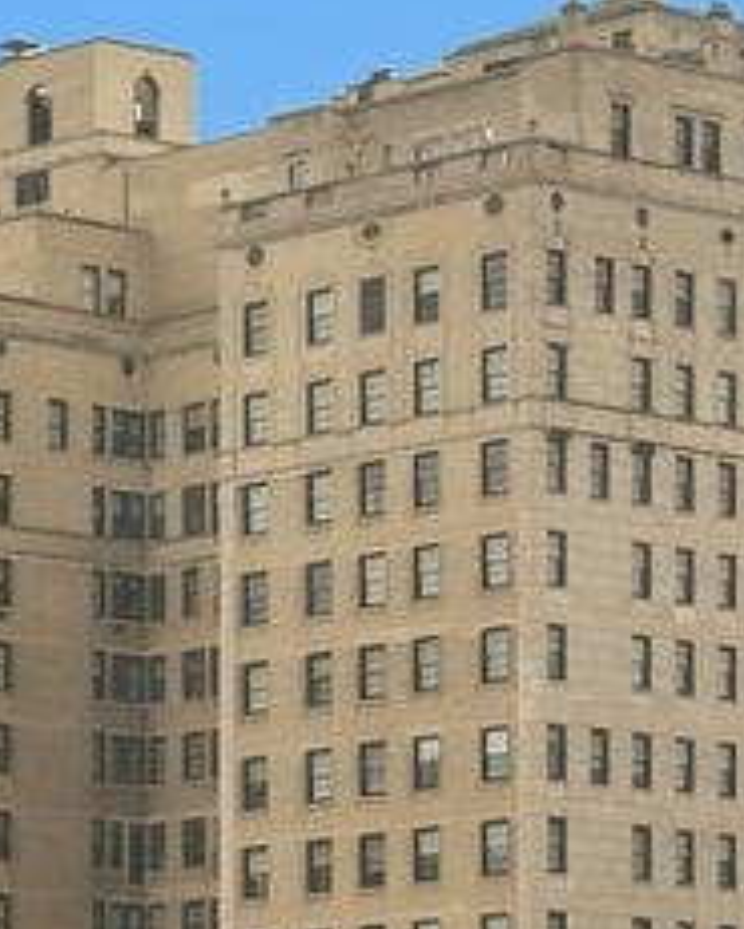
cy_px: 1480
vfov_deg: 9.4
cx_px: -1830
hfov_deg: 6.7
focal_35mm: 198
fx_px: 5446
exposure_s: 1/30
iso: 100
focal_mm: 30
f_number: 11
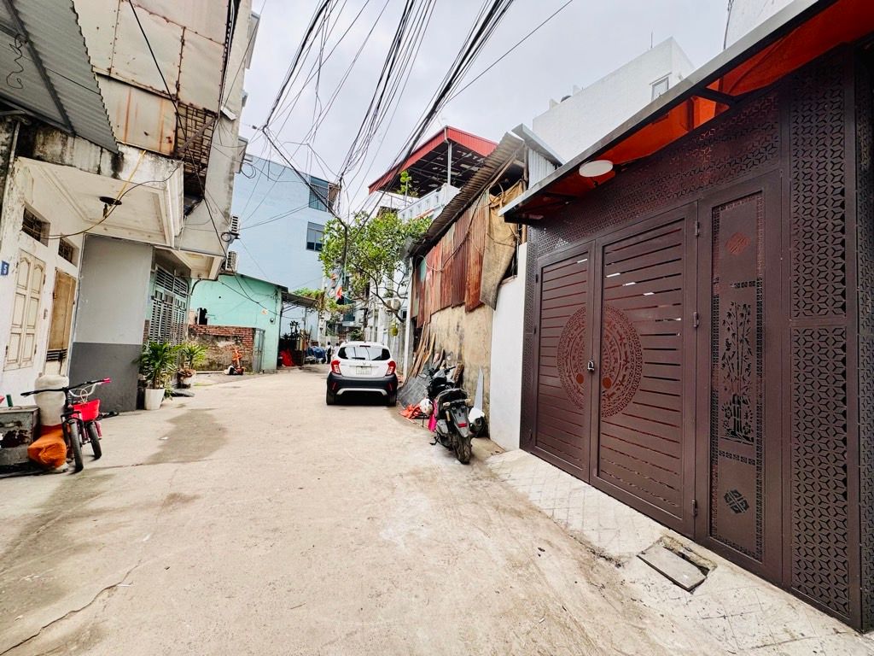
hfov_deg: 102.1
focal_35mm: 14
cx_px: 437
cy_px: 328
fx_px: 353
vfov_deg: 85.7
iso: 40
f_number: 2.2
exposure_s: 1/291
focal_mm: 2.22
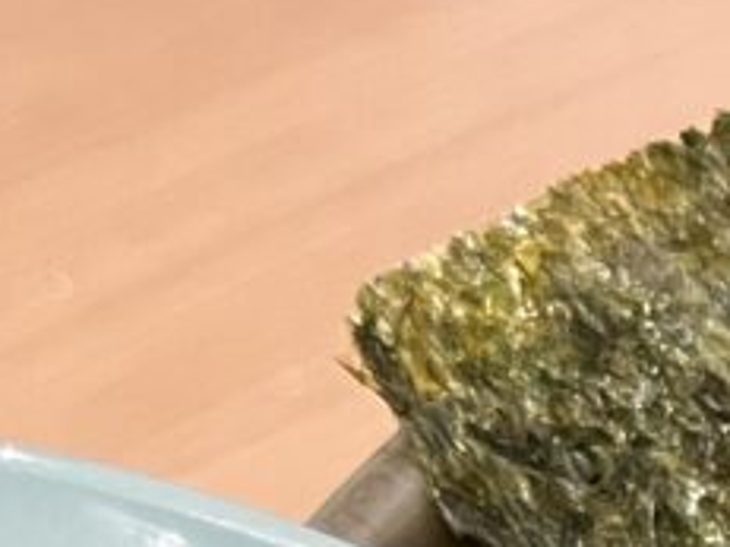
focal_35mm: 144
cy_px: 1318
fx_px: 3035
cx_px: 1792
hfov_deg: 11.3
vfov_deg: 9.2
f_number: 1.6
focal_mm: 5.1
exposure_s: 1/60
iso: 160
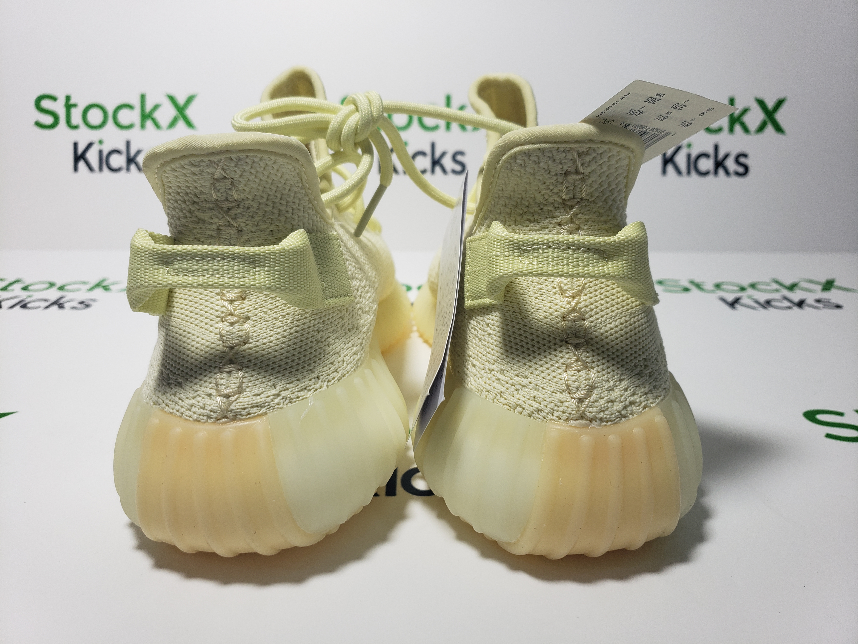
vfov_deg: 53.1
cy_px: 322
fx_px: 644
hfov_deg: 67.3
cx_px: 429
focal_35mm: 26
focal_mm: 4.3
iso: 50
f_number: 1.5
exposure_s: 1/547
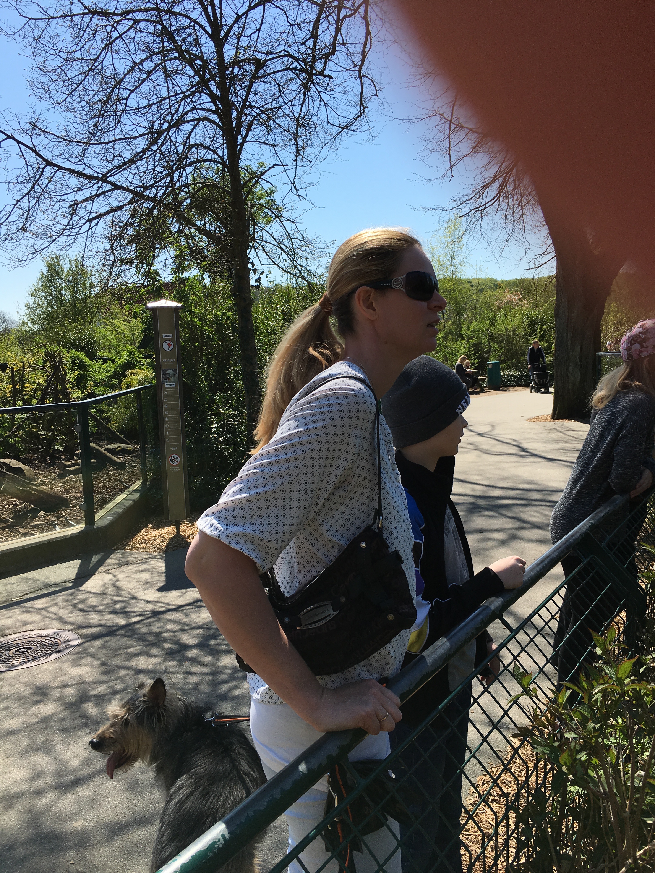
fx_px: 732
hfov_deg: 48.2
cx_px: 328
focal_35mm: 29
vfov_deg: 61.7
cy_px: 436
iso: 25
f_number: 2.2
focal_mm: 4.15
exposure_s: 1/1672
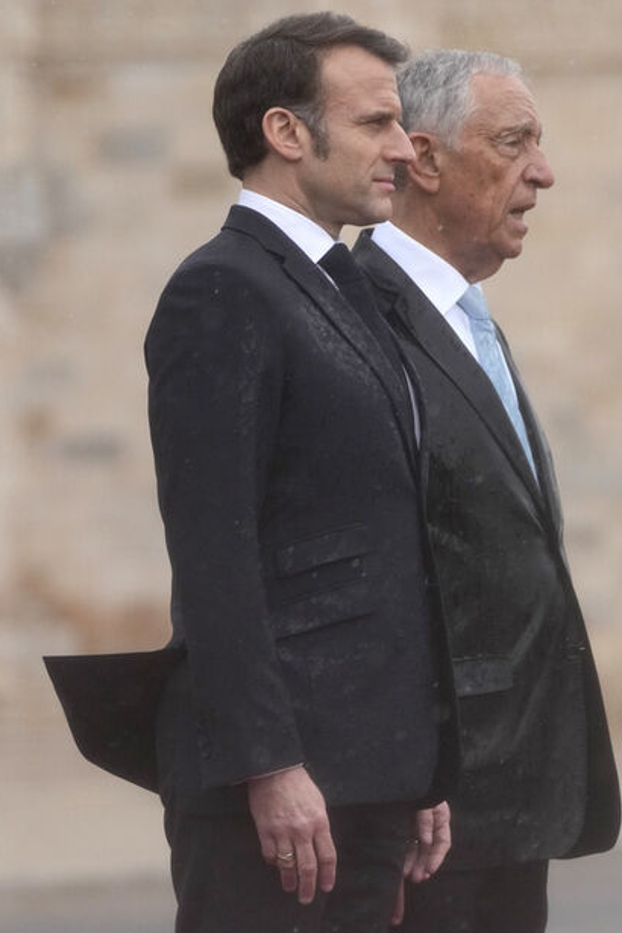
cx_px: 443
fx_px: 8837
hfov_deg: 4.0
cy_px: 468
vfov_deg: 6.0
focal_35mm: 341
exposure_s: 1/1600
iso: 2000
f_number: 5.6
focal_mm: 225
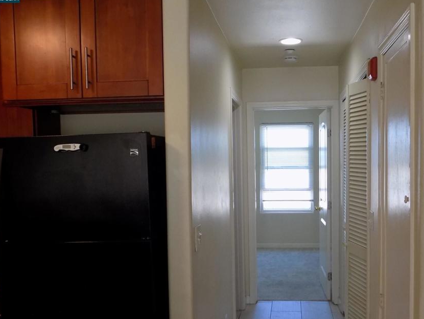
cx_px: 247
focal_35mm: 37
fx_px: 453
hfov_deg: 49.9
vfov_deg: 38.5
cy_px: 191
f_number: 3.3
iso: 180
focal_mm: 5.3
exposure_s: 1/30
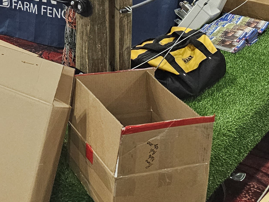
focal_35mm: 75
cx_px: -26
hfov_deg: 24.3
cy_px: -81
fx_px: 583
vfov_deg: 18.0
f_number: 1.7
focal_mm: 6.3
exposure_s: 1/120
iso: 500
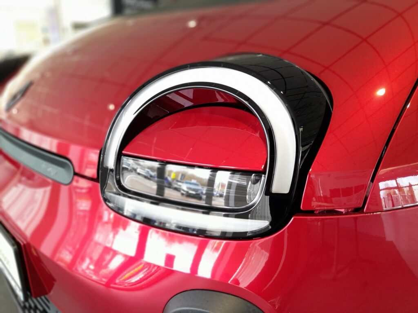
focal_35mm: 26
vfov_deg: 53.1
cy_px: 156
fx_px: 314
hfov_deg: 67.3
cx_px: 209
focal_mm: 3.98
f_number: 1.8
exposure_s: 1/60
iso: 100
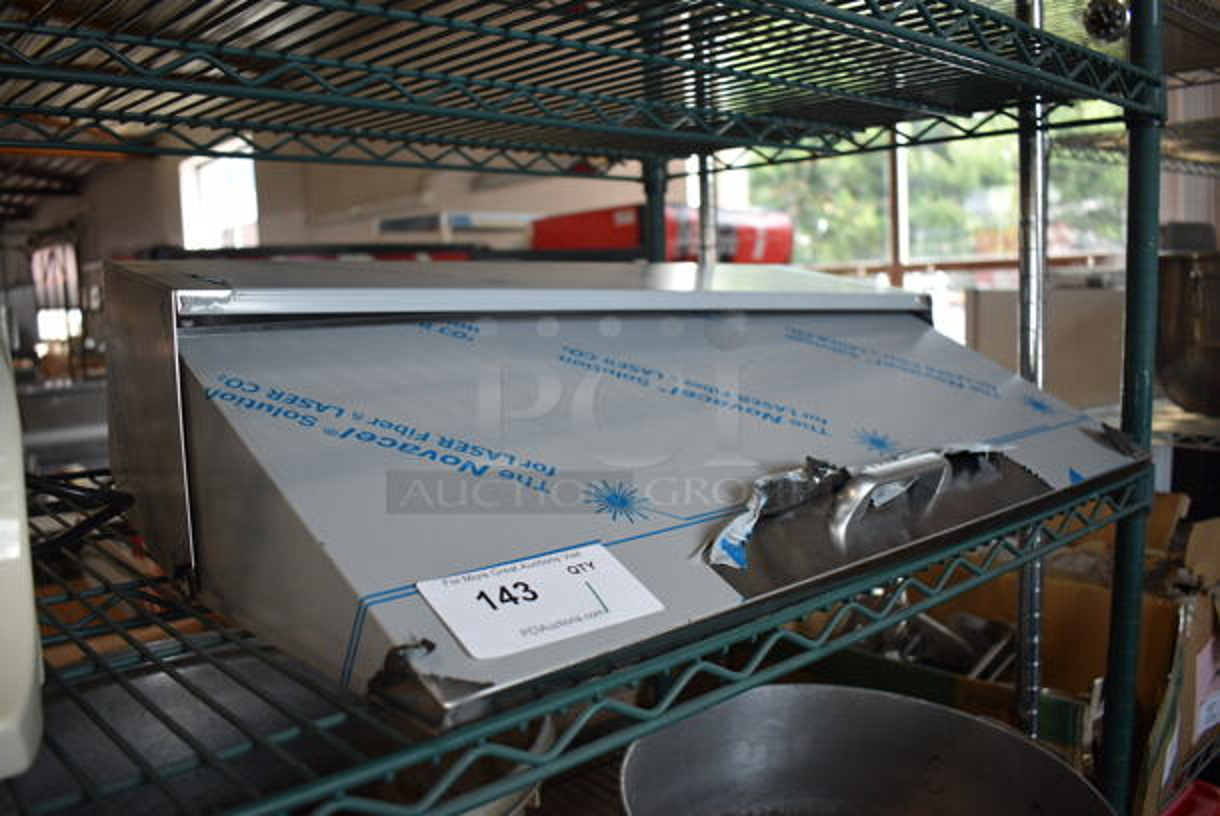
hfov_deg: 61.9
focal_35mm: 30
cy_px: 408
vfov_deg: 43.7
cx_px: 610
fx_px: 1018
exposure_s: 1/250
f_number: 3.5
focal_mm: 20
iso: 640
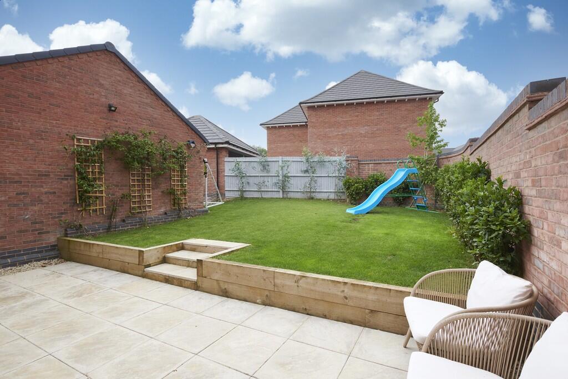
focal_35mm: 17
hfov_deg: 93.3
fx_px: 268
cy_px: 190
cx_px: 284
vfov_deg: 70.5
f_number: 13
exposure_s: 1/125
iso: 500
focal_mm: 17
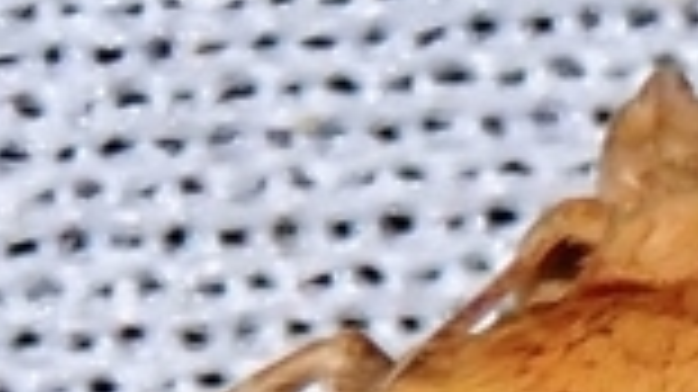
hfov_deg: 2.7
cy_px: 1016
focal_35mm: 799
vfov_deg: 1.5
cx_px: 757
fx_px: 14780
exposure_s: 1/200
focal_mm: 18
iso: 200
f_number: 6.3
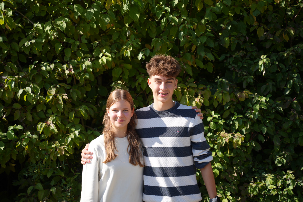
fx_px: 514
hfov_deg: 32.9
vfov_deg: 22.3
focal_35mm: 61
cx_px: 152
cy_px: 101
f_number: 4.5
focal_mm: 61
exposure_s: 1/500
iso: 100
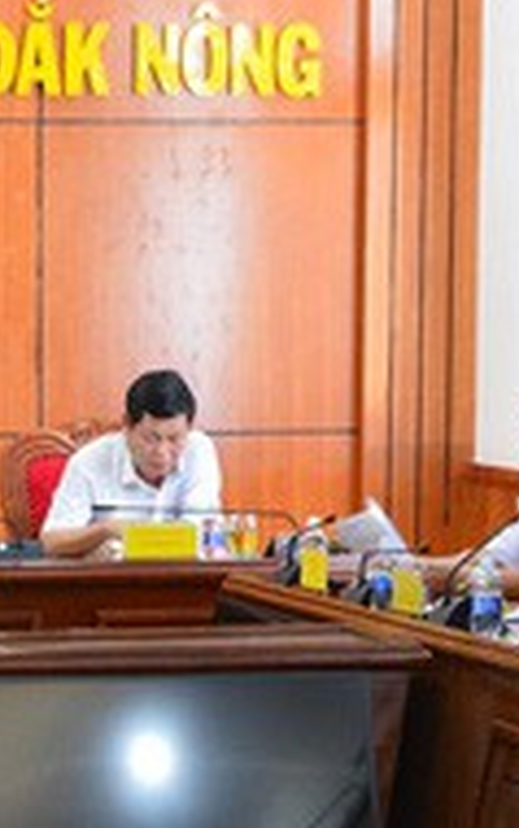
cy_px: 473
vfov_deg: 13.4
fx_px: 3525
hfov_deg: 8.3
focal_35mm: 156
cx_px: -126
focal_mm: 36
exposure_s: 1/15
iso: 800
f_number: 5.6
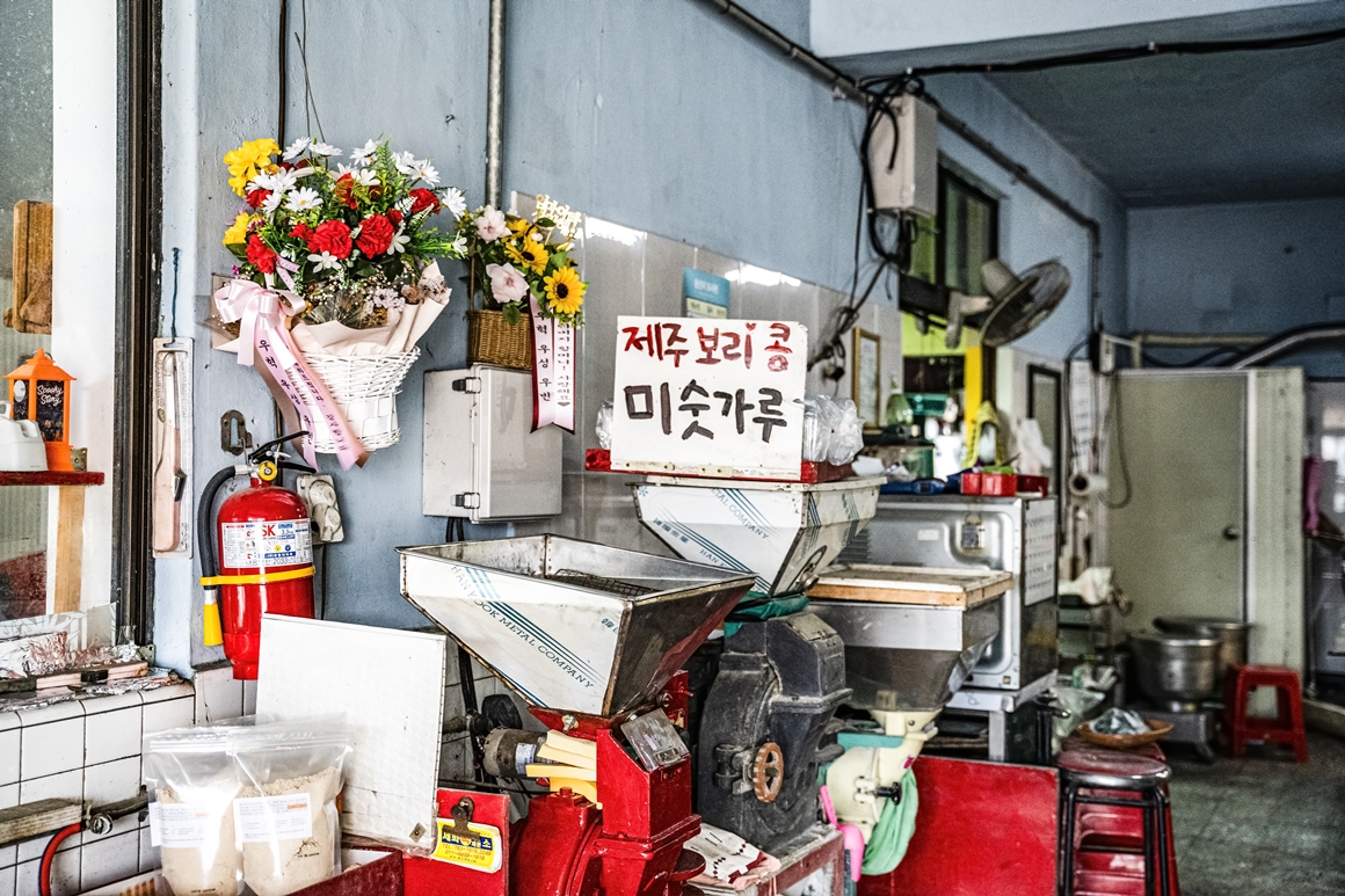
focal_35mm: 41
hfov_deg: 47.3
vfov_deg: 32.5
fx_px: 1535
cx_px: 672
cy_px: 448
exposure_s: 1/30
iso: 2000
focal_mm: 41.1
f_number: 2.8
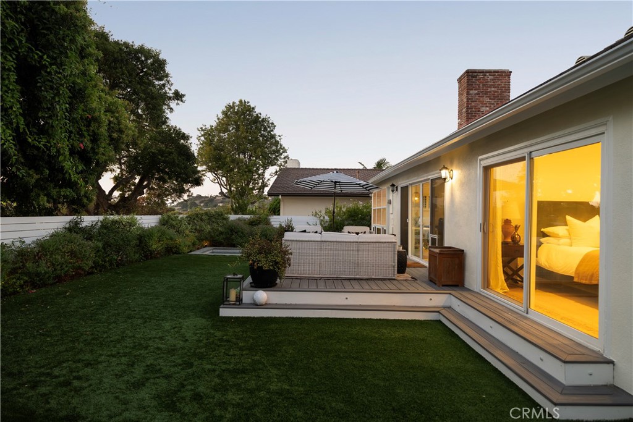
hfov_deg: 86.9
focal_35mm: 19
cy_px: 211
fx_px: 334
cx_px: 316
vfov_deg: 64.6
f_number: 5.6
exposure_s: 1/8
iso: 640
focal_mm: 19
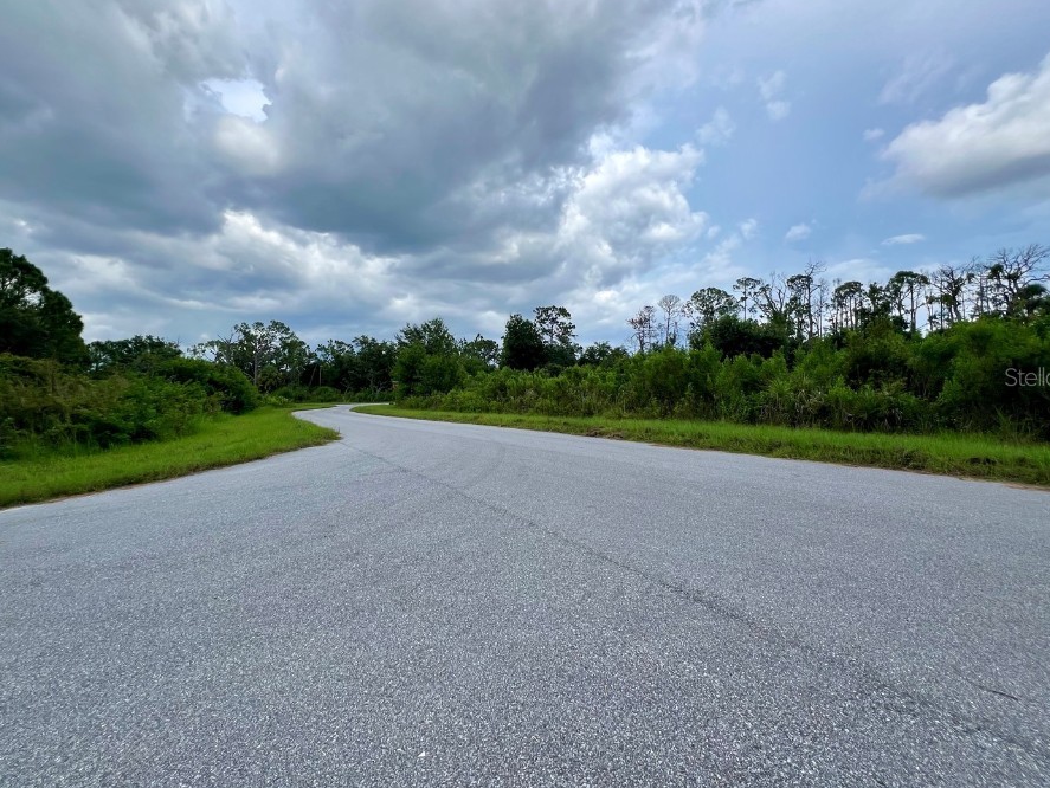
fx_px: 455
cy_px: 376
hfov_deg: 98.1
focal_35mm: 15
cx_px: 510
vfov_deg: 81.7
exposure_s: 1/1845
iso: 32
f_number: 1.8
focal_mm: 1.57
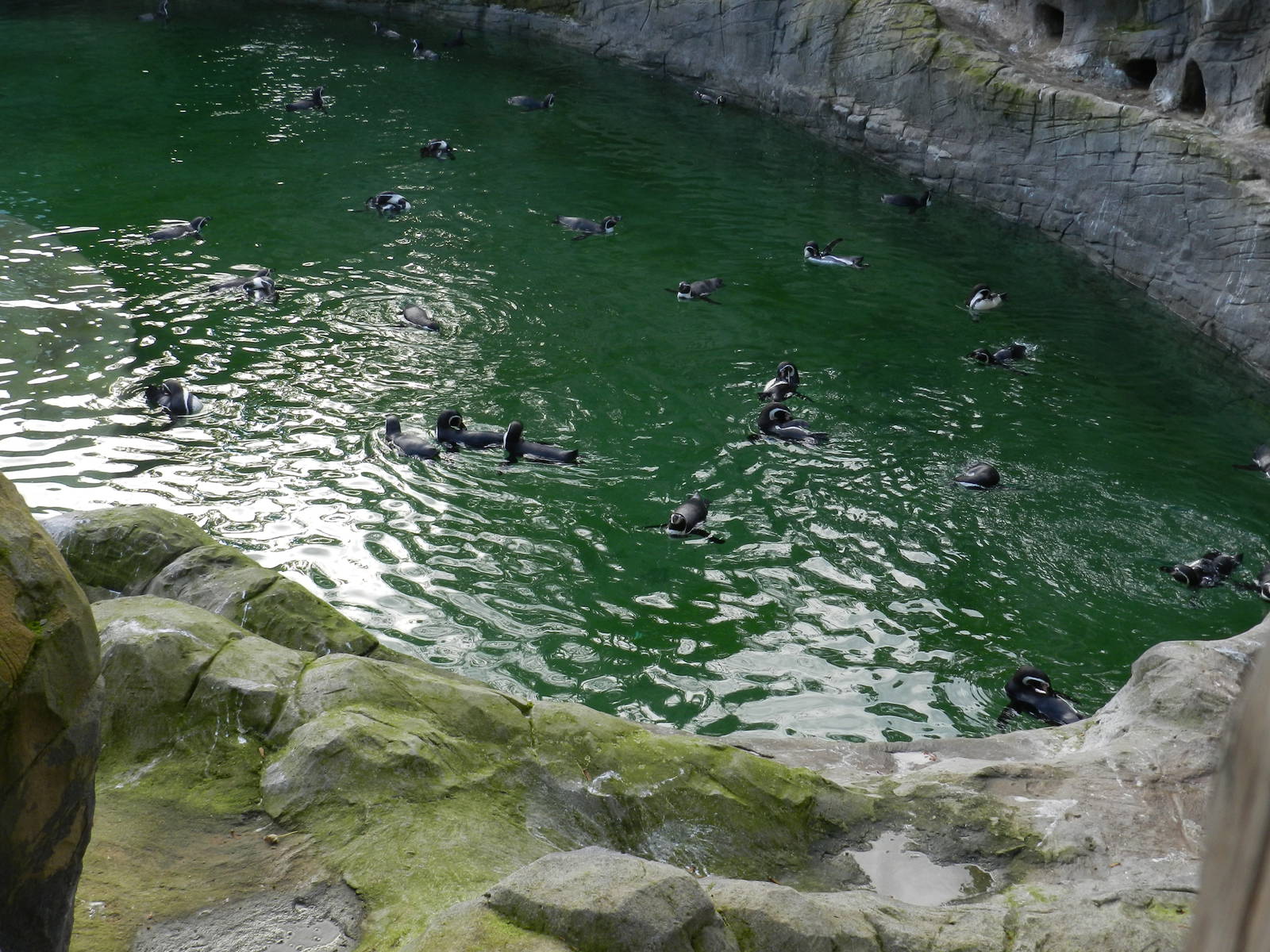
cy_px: 476
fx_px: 1688
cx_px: 635
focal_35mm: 46
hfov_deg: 41.2
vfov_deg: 31.5
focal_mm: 8.1
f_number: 4.2
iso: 160
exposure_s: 1/320
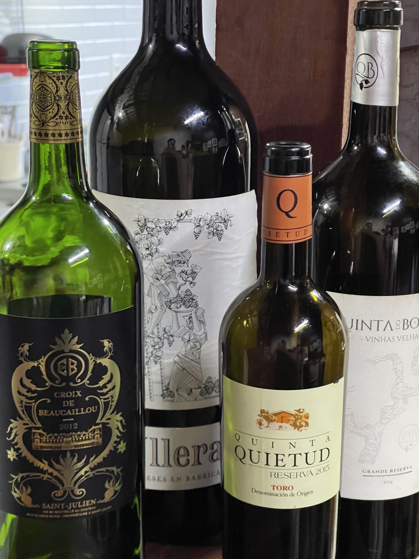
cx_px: 210
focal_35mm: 64
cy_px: 280
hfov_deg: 22.9
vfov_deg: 30.3
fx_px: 1033
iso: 1250
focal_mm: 7.5
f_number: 2.2
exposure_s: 1/30
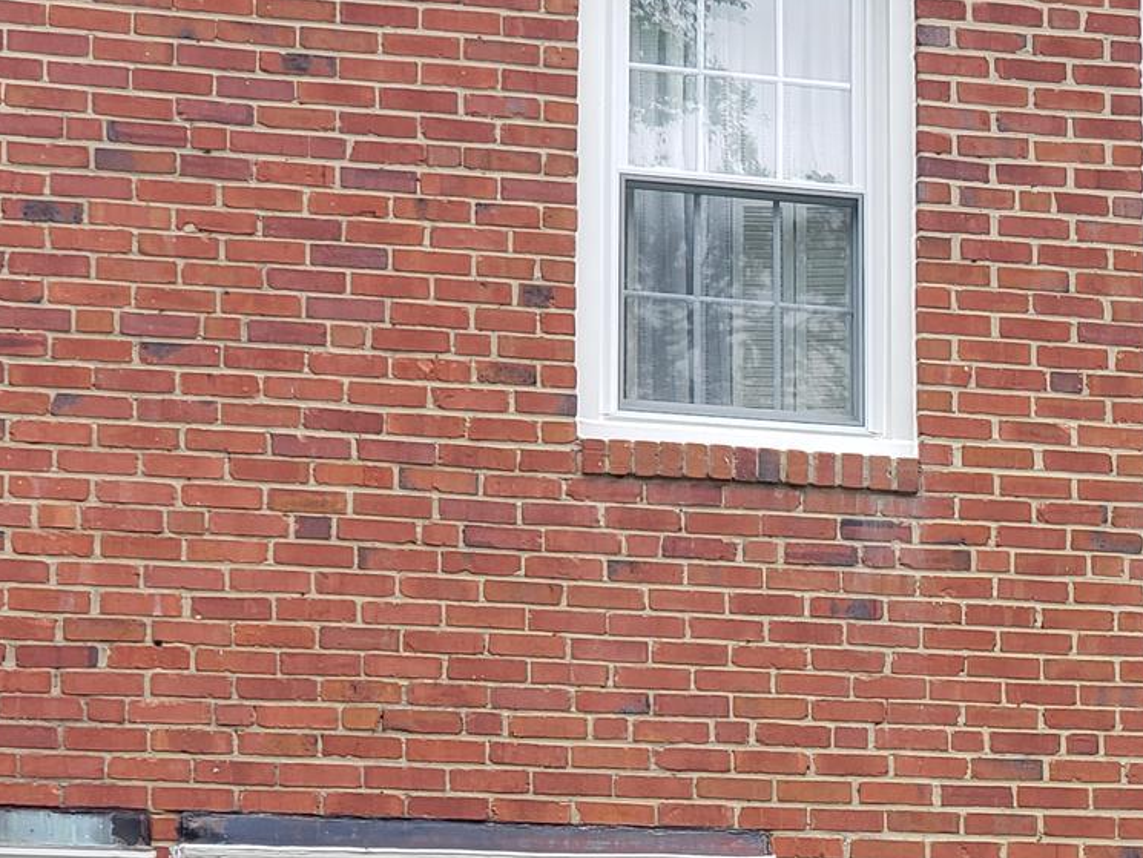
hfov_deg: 13.4
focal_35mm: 143
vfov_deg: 10.2
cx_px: 1384
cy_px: 1018
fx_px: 4723
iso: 32
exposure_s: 1/57
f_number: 2.4
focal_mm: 6
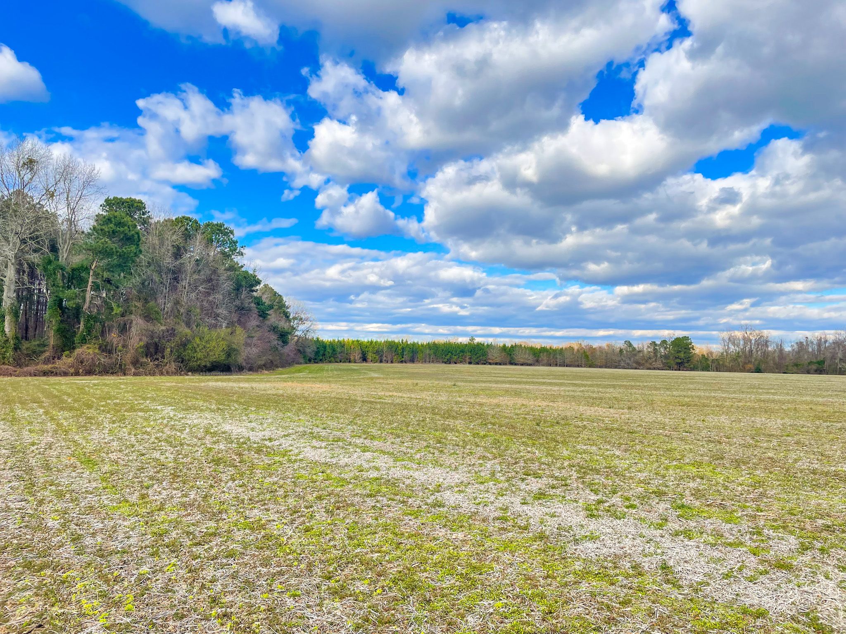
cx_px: 423
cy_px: 317
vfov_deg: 53.1
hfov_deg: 67.3
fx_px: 635
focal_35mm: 26
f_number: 1.6
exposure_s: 1/1200
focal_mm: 4.2
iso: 32
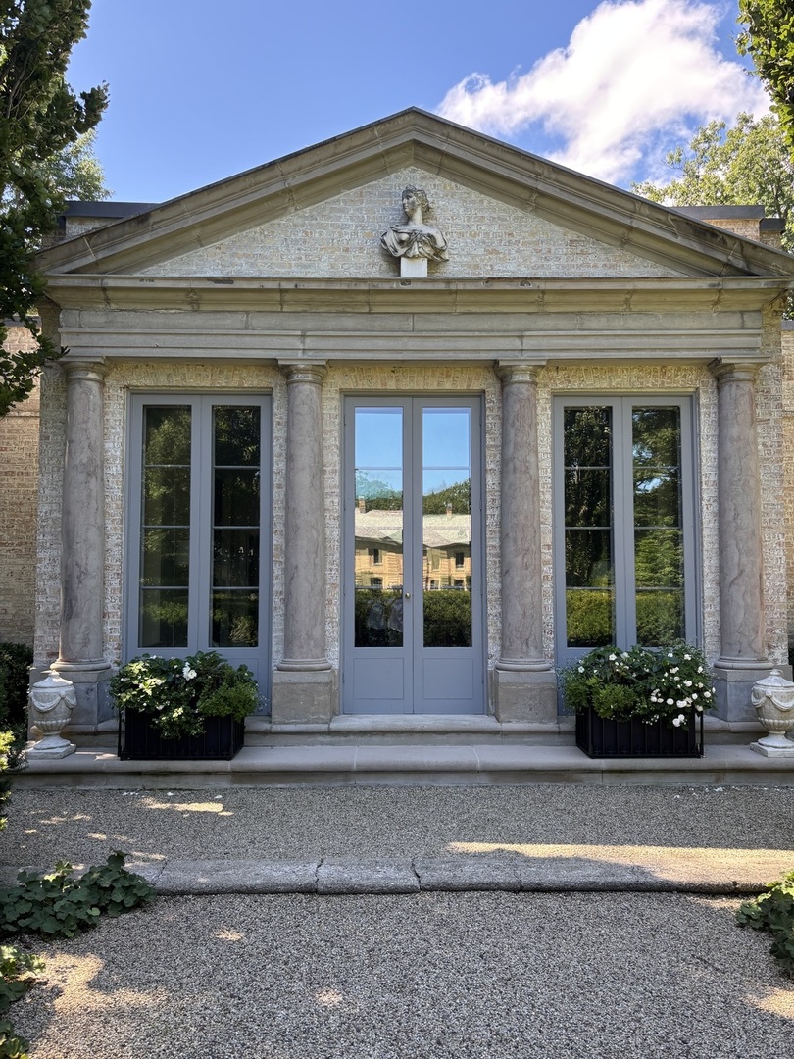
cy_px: 530
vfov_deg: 67.3
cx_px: 397
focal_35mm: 26
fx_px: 795
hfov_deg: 53.1
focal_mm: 5.96
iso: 50
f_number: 1.6
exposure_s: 1/337
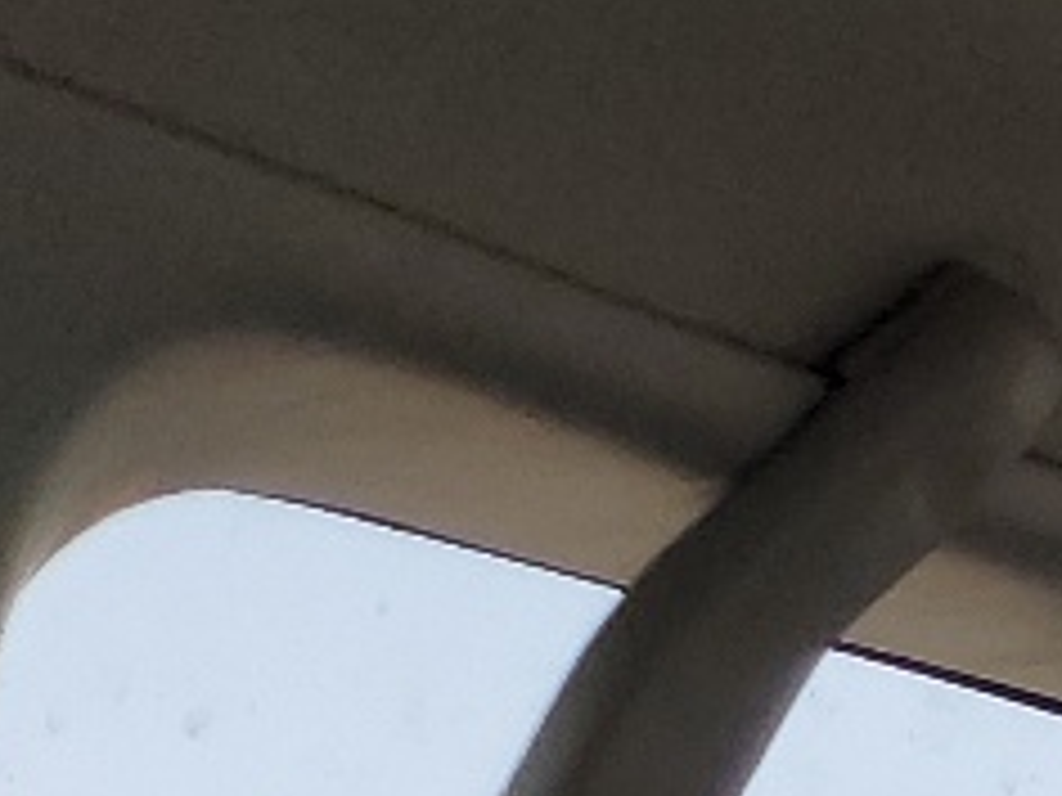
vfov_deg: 7.2
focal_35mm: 176
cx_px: 3132
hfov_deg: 9.1
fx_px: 5400
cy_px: 2599
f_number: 1.5
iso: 50
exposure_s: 1/1111
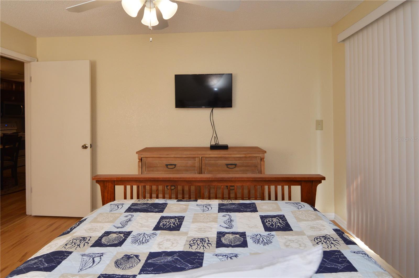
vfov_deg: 67.3
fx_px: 209
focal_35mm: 18
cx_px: 210
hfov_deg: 90.1
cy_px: 139
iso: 400
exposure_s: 1/80
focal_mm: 12
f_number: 4.5
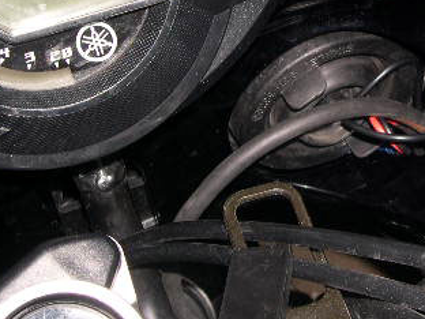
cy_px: 48
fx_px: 958
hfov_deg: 24.4
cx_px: 373
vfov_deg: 18.7
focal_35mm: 78
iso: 147
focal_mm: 8
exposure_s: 1/60
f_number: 7.6
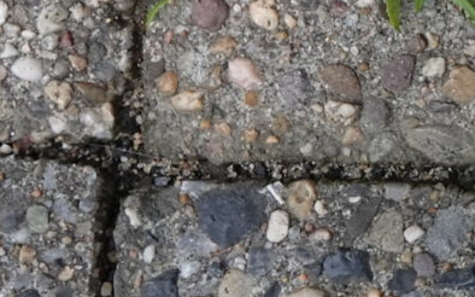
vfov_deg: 8.0
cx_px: 1118
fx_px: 2058
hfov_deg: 11.2
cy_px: -223
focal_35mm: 159
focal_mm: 8.8
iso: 100
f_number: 2.4
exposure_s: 1/100
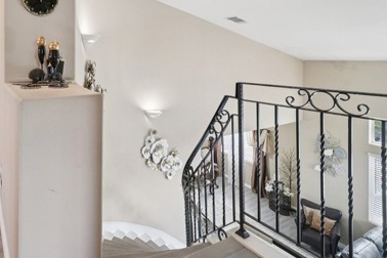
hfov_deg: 73.4
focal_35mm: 22
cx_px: 99
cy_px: 67
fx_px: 236
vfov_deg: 54.7
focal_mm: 13
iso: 400
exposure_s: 1/6
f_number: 8
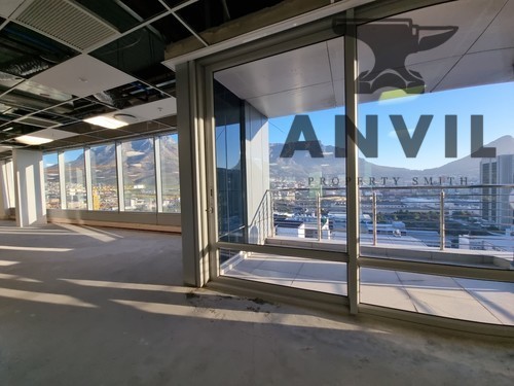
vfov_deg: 89.9
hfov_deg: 106.2
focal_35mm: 13
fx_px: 193
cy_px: 193
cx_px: 257
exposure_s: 1/121
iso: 50
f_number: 2.2
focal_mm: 2.2
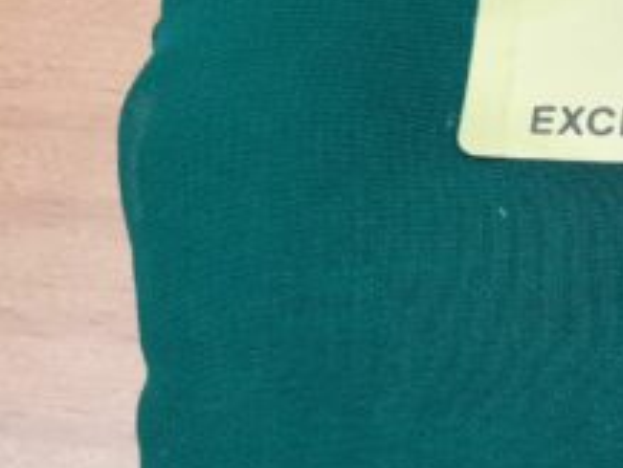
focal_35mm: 84
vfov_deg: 17.5
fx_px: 1513
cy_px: 317
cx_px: 818
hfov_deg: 21.1
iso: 200
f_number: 1.8
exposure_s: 1/120
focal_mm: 5.4
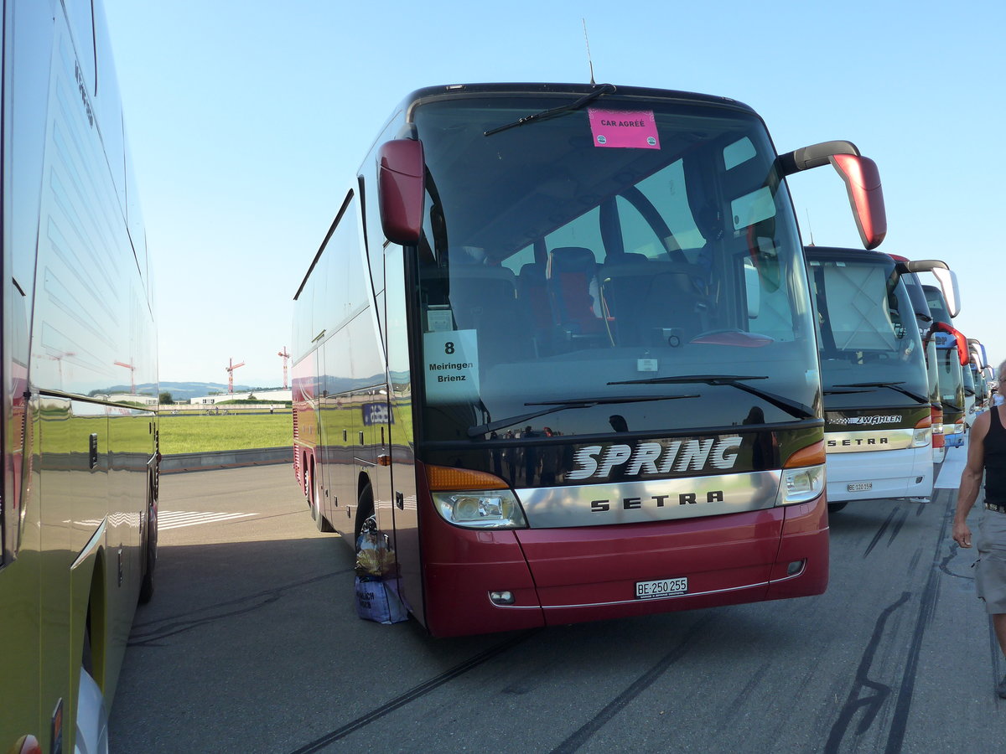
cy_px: 377
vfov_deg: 41.8
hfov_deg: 54.0
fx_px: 988
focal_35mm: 34
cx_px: 503
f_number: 2.8
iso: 125
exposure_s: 1/500
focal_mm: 7
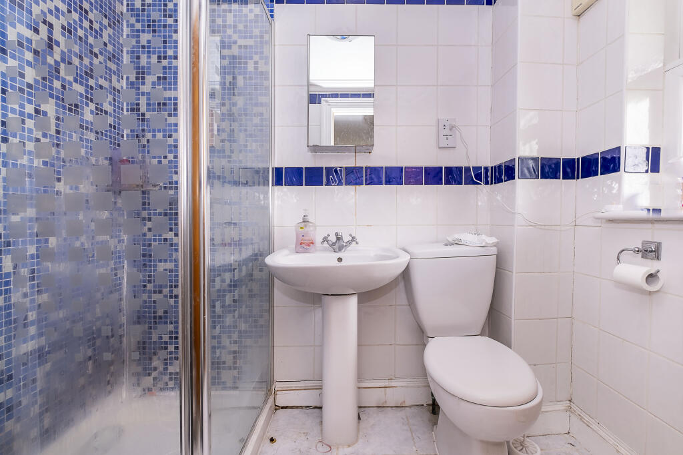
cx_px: 342
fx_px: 285
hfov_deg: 100.4
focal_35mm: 15
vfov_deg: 77.3
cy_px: 228
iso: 320
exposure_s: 1/20
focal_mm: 10
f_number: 6.4
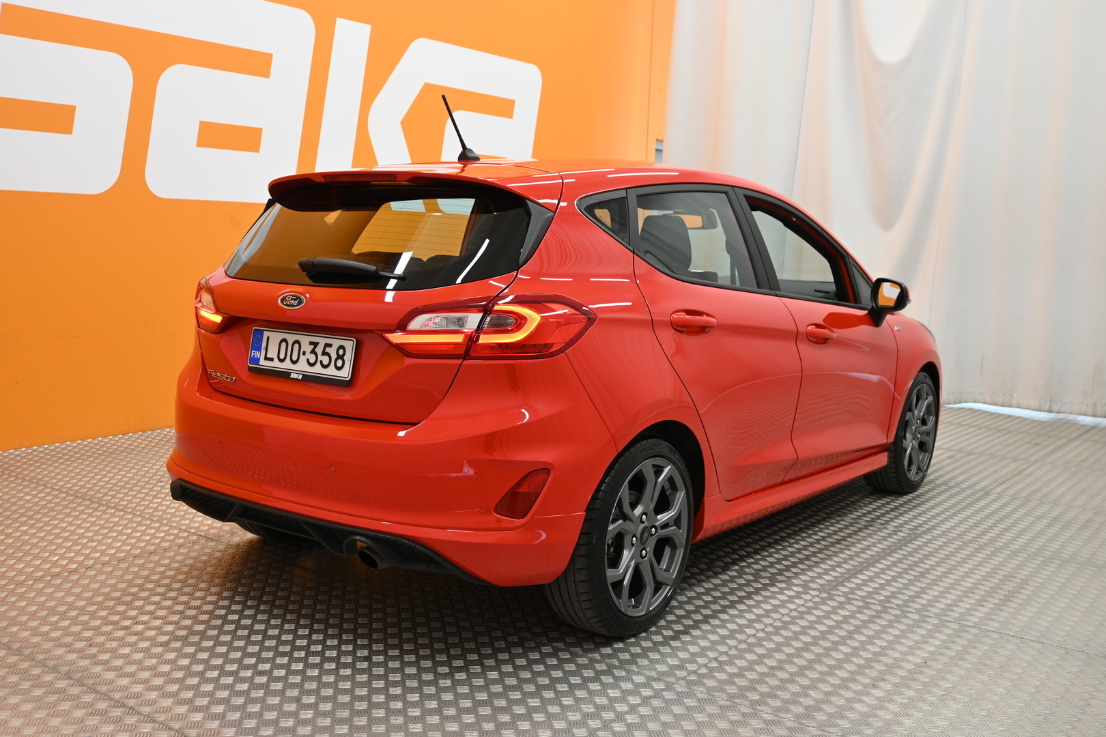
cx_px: 553
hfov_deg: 56.1
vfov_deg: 39.1
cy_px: 368
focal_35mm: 34
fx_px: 1037
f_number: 4
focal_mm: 22.5
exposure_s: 1/40
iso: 320
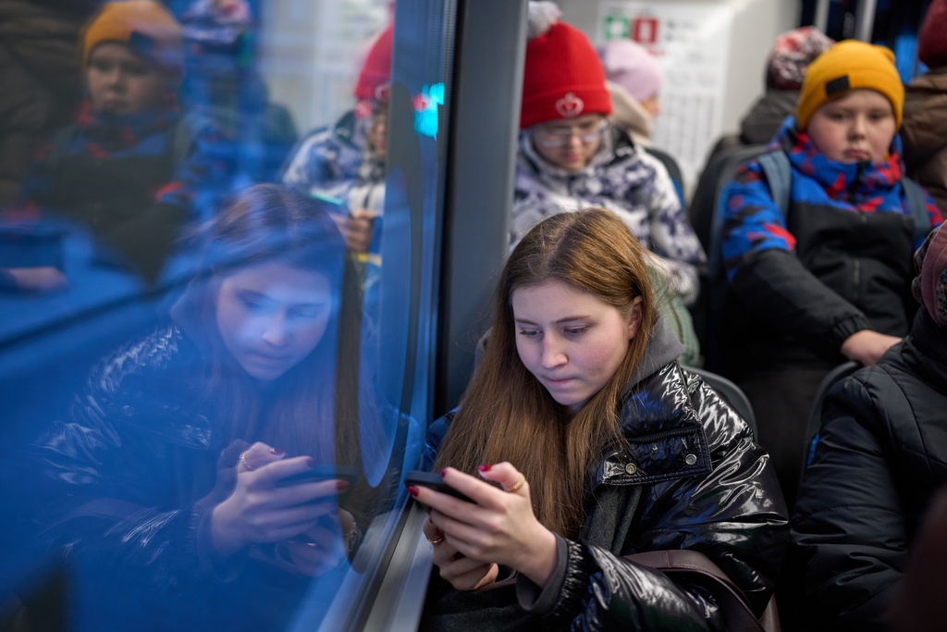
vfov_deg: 37.9
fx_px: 921
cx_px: 474
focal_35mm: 35
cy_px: 316
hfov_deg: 54.4
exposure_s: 1/250
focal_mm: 35
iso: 800
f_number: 1.4
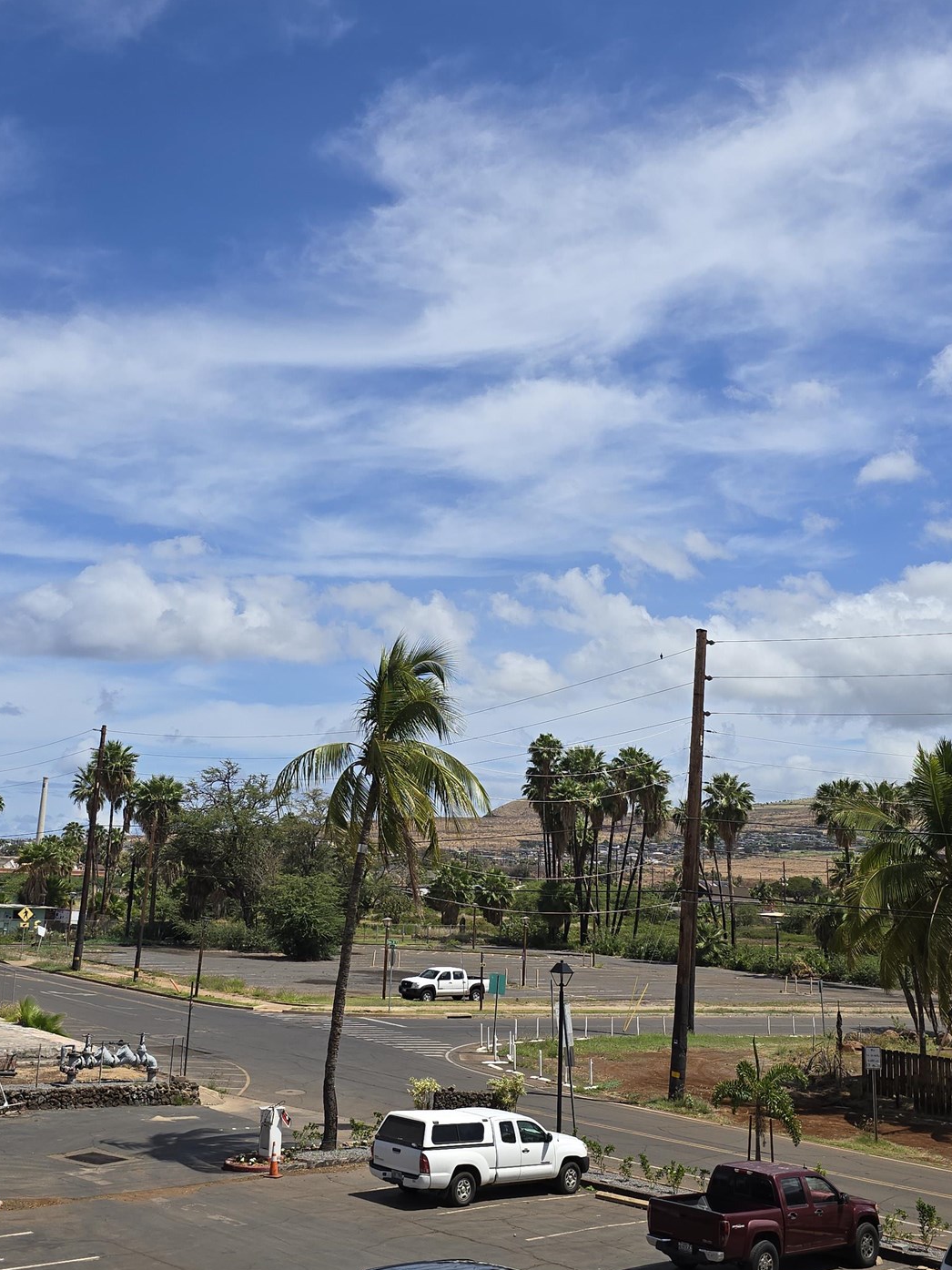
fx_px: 1394
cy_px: 567
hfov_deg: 37.7
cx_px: 443
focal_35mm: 38
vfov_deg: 48.9
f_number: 1.7
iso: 12
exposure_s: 1/1387
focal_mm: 6.3
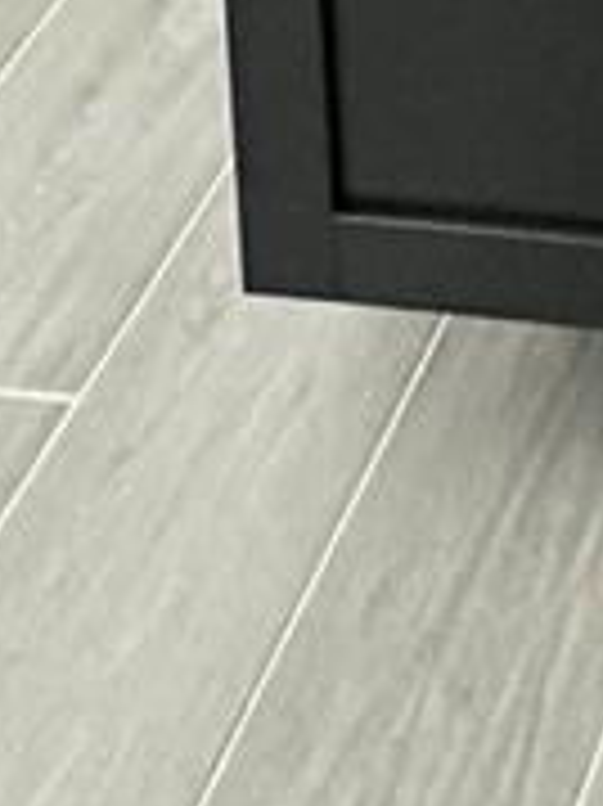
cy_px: -1770
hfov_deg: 12.4
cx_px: 1449
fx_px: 2186
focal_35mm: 94
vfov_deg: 10.7
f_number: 2.2
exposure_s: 1/60
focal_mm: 2.22
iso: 400
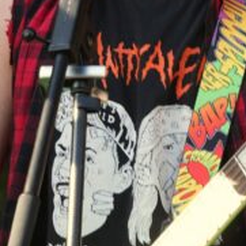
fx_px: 3473
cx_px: 272
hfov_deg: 4.0
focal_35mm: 432
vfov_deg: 4.0
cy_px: -98
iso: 200
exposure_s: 1/125
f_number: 5
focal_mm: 80
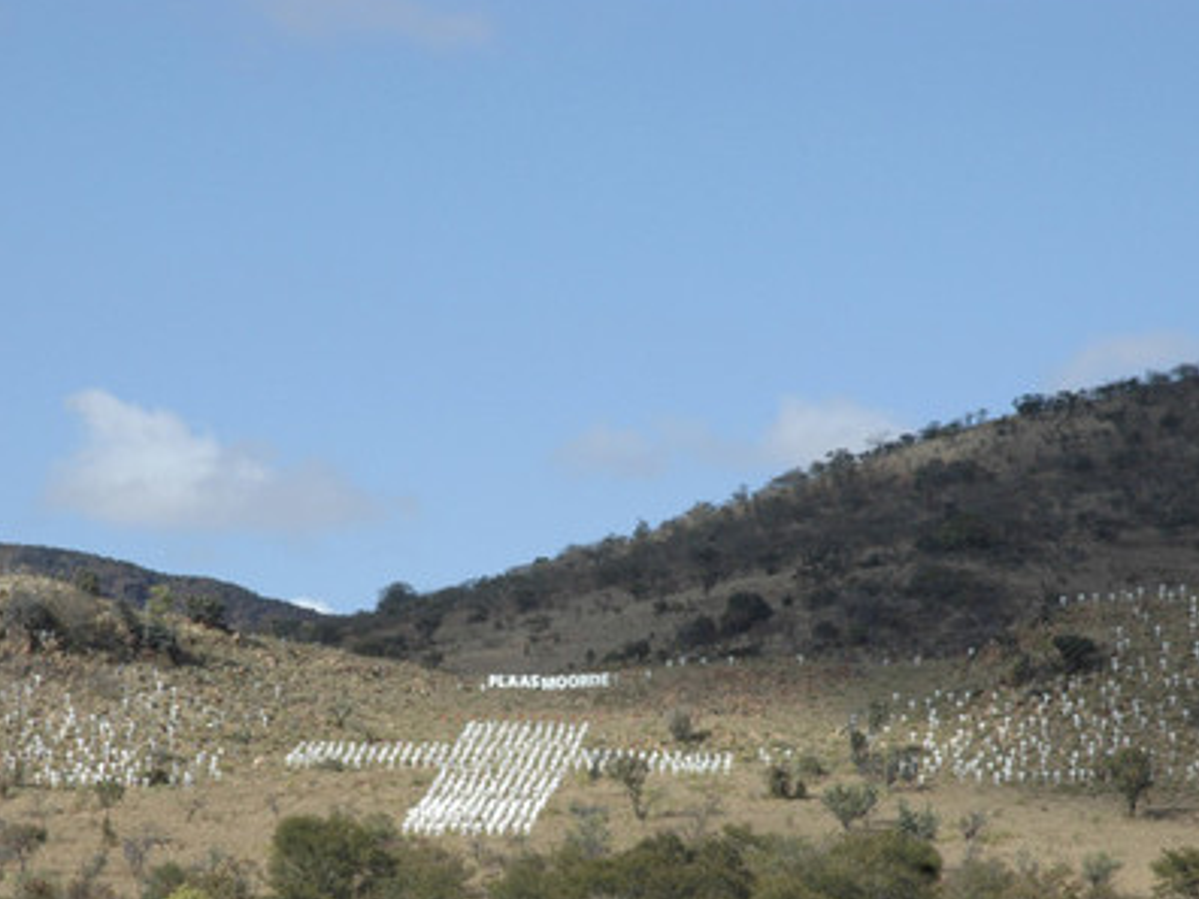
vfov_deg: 9.1
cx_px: 554
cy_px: 631
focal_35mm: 163
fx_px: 5646
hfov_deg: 12.1
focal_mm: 70
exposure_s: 1/125
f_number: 20
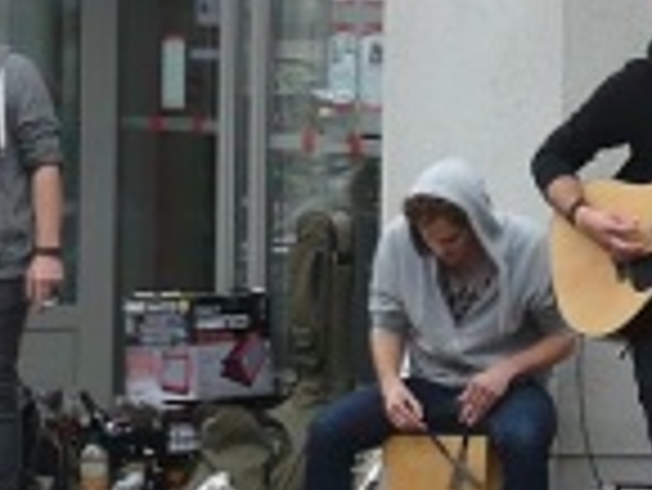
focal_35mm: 165
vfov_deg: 9.0
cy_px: 11
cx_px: 814
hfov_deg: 11.7
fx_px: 3110
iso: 100
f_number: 2.8
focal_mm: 5.8
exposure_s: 1/160
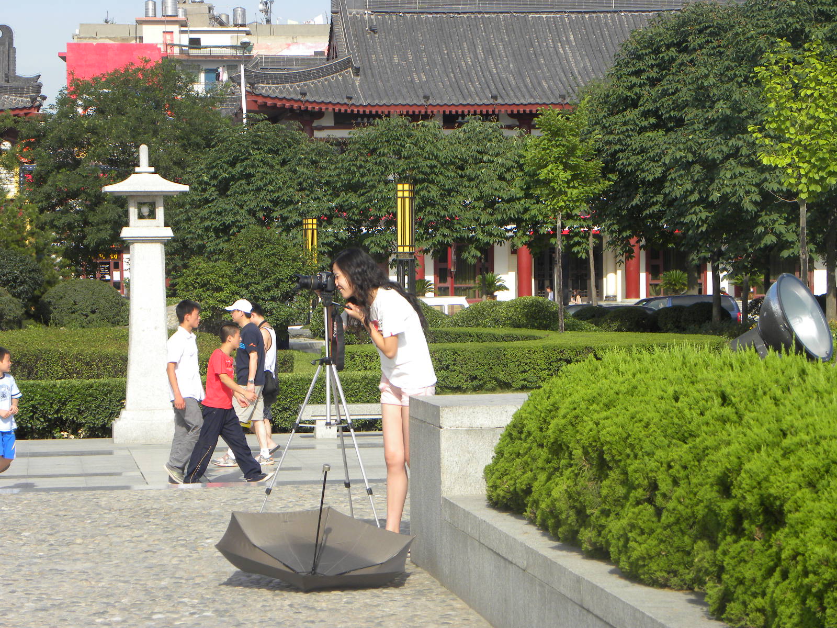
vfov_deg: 11.5
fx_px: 3119
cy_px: 314
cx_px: 418
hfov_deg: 15.3
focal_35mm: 129
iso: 64
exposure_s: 1/305
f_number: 5
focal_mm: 23
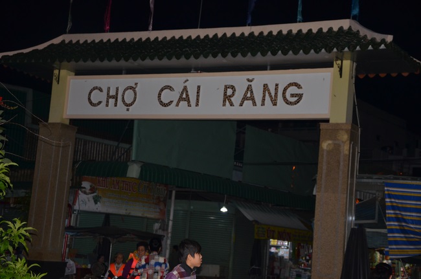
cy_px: 140
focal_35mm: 72
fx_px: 841
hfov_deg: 28.1
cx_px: 210
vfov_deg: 18.9
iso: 800
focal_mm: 48
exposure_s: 1/60
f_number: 4.8
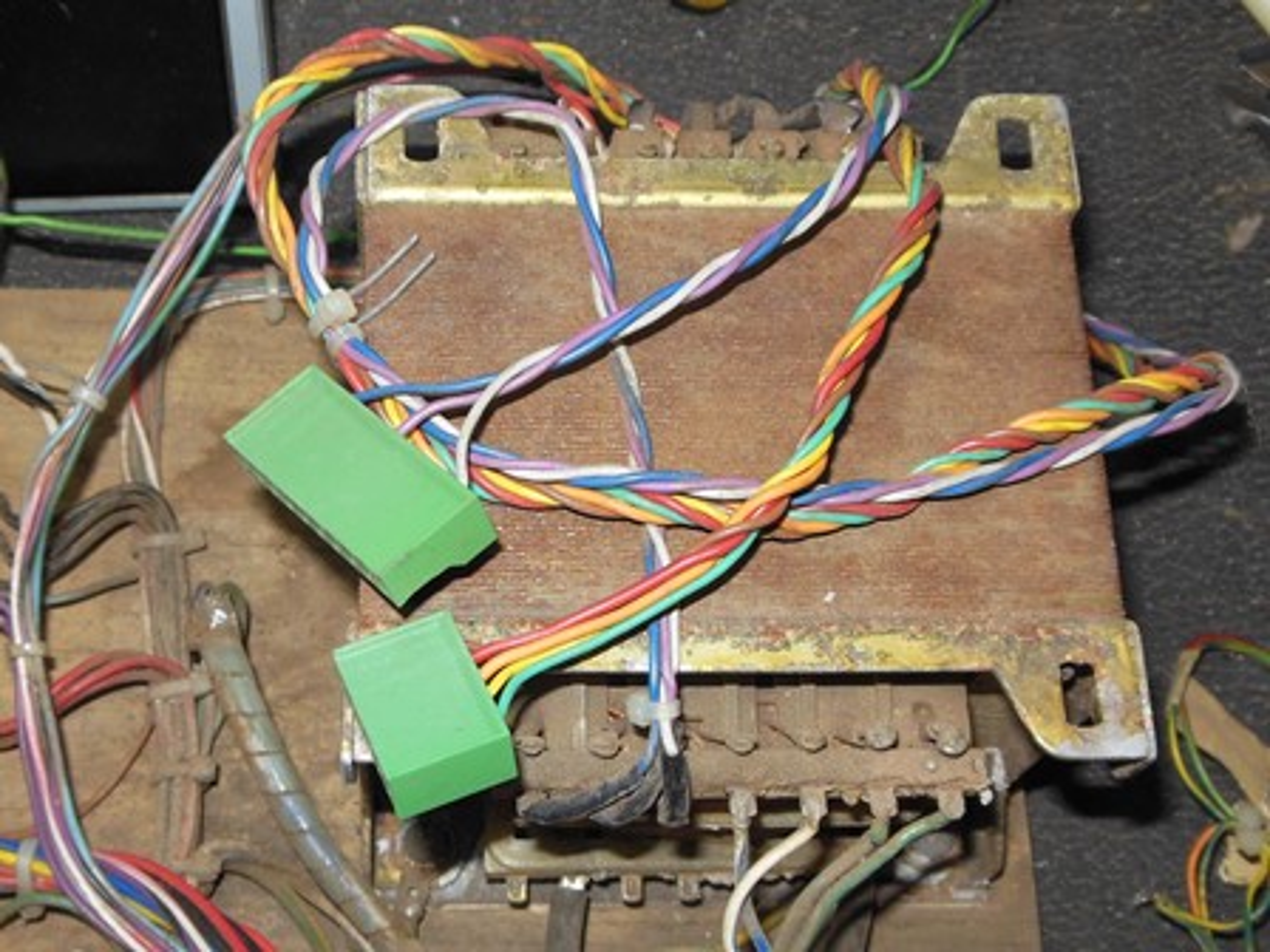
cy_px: 476
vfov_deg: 42.9
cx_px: 635
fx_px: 1211
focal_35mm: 33
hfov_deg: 55.4
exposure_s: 1/30
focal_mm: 6
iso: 200
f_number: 6.9
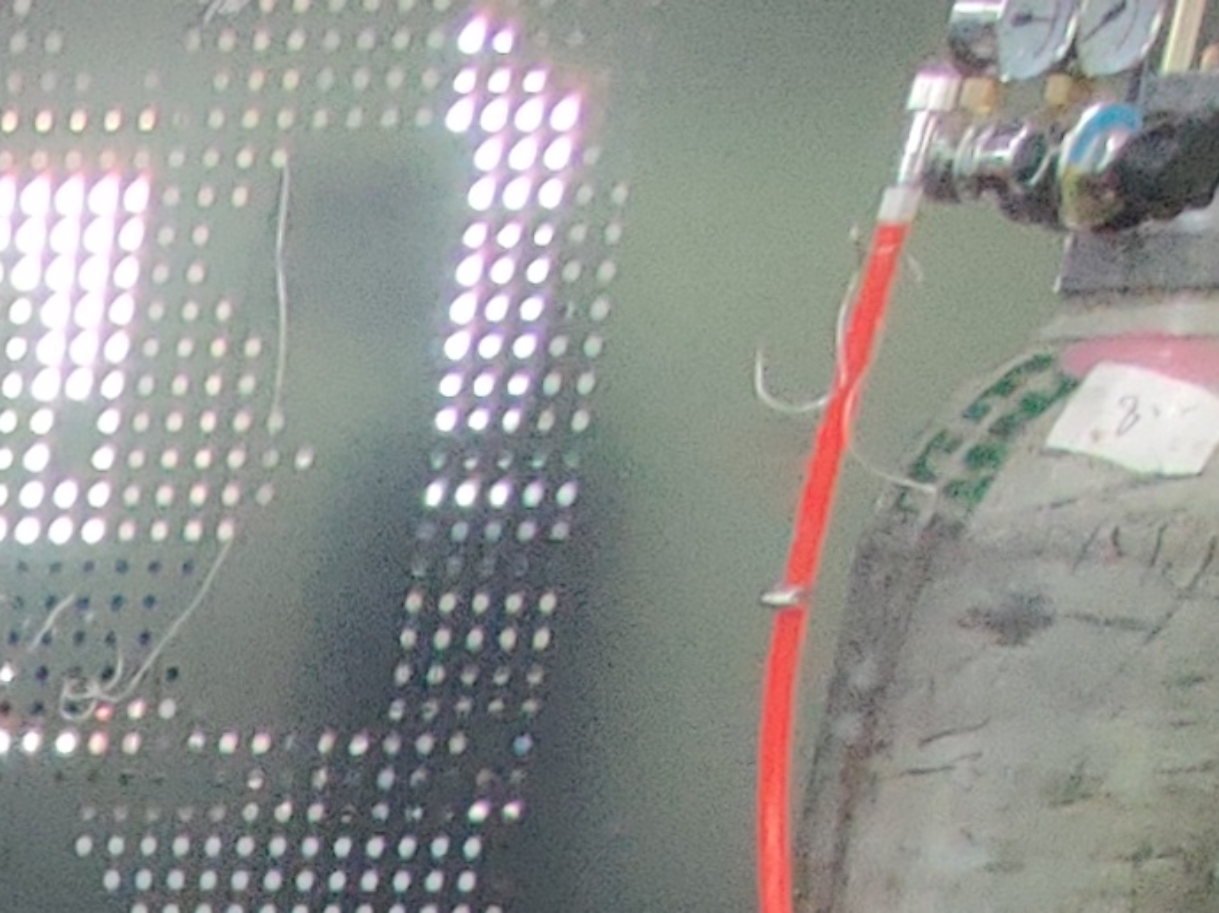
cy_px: 2463
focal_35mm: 87
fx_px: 3062
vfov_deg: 12.0
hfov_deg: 16.4
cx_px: -1299
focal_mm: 2.25
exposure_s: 1/33
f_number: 2.2
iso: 800
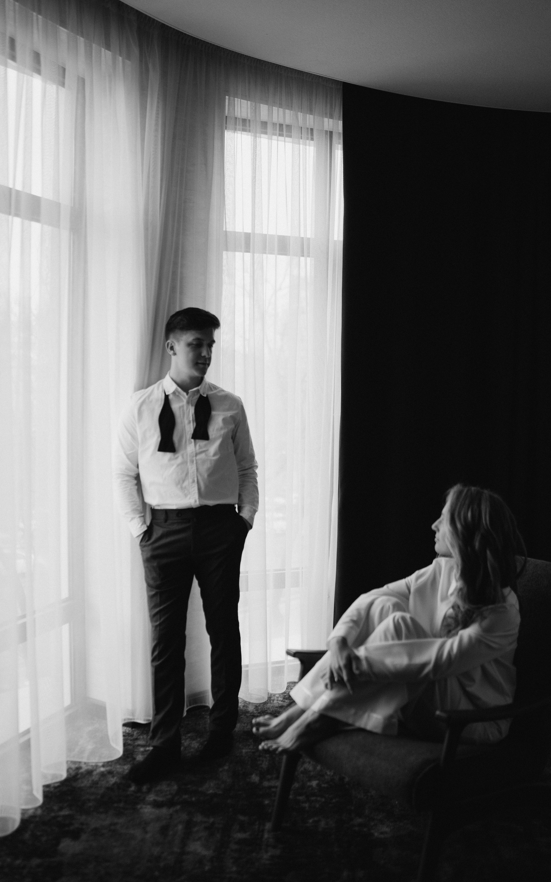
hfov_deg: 35.3
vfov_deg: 54.0
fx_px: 865
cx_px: 288
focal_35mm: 36
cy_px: 440
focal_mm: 35
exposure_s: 1/400
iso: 800
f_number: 1.6
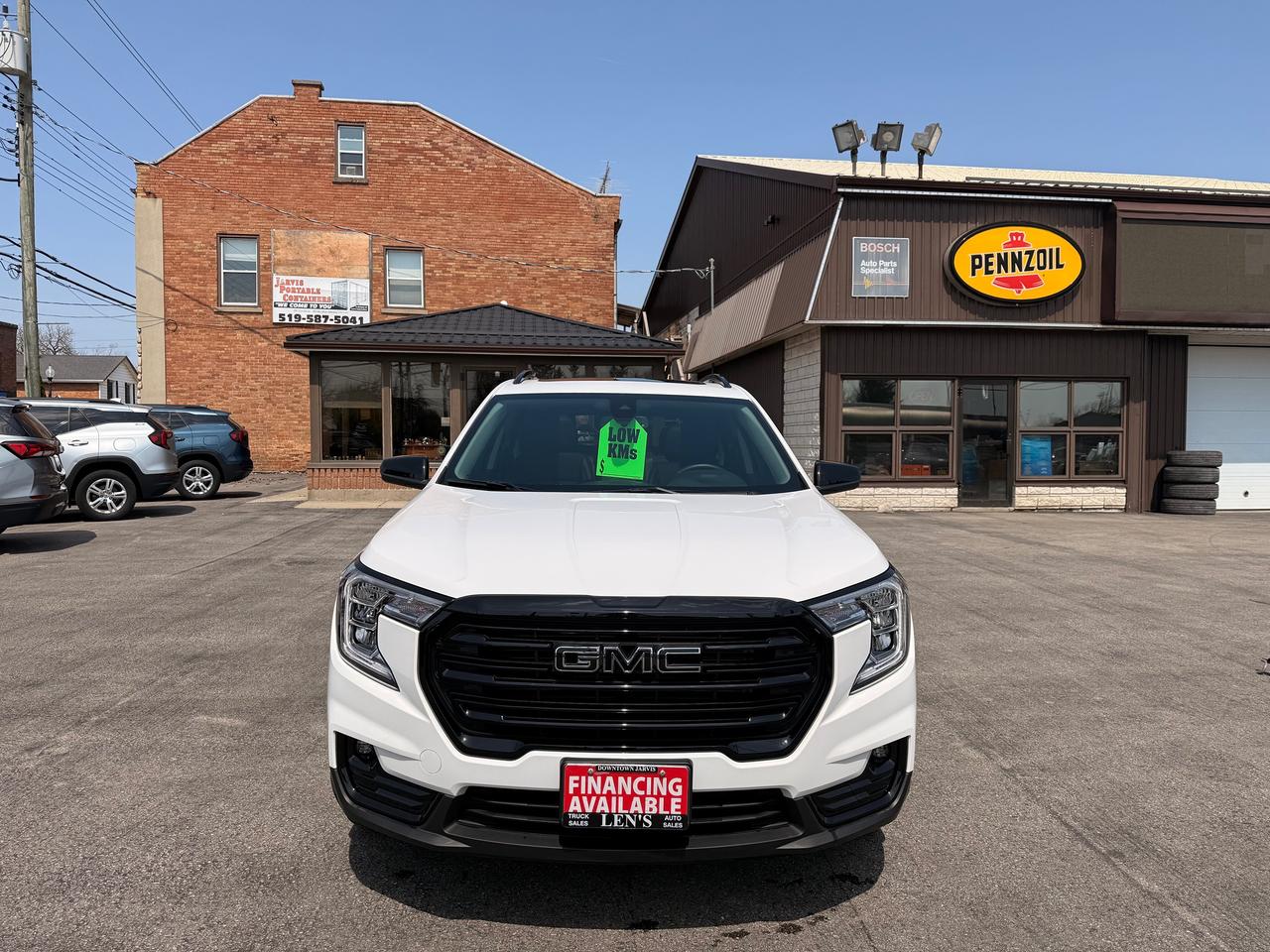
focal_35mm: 24
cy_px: 476
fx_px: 881
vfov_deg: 56.8
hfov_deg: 71.6
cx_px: 635
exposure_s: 1/7353
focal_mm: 6.76
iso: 80
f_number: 1.78
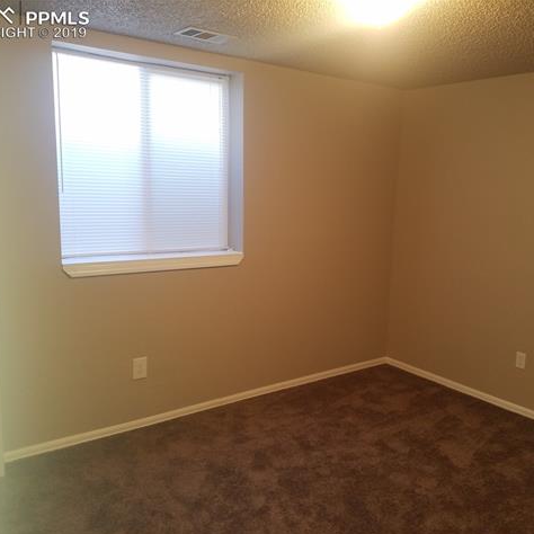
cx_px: 309
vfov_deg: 52.5
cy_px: 269
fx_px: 541
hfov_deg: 52.3
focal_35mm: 31
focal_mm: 4.2
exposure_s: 1/24
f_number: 1.7
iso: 100
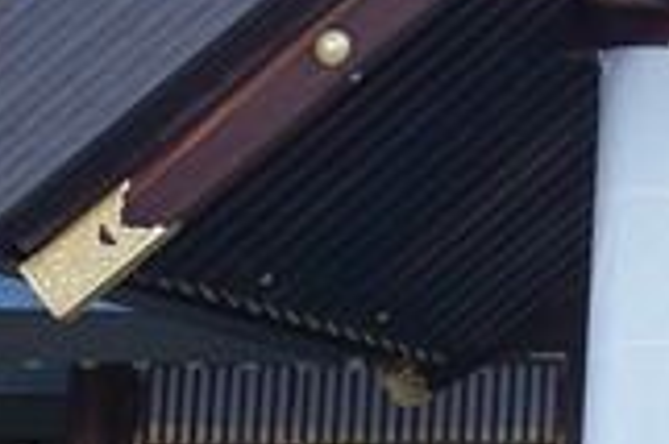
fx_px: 4808
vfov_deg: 5.3
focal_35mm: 259
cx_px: 1267
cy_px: -212
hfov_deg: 7.7
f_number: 6.3
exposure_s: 1/50
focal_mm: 49
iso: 125
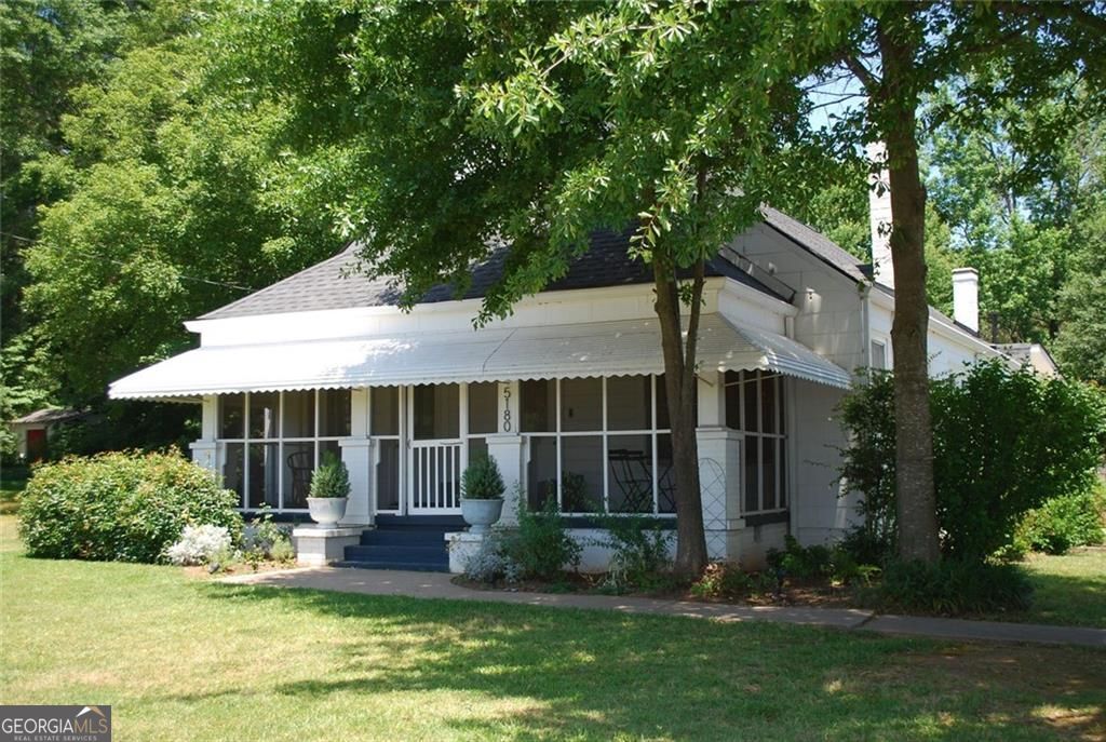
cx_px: 553
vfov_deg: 34.3
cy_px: 371
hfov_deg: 49.5
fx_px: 1200
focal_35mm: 39
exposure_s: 1/200
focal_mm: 26
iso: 100
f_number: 4.2
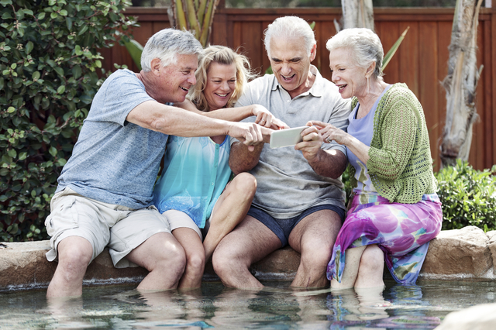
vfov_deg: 13.4
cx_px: 248
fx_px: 1405
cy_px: 165
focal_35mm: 102
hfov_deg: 20.0
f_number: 2.8
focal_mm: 102
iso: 200
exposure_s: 1/500
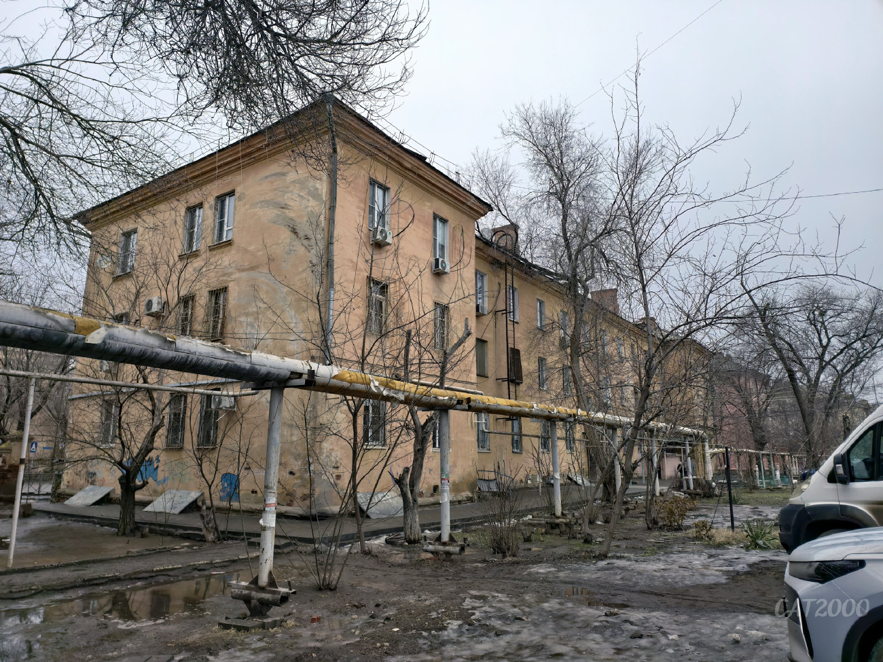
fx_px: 587
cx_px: 442
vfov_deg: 58.9
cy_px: 331
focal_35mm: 23
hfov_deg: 73.9
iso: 72
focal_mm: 6.54
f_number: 1.57
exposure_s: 1/1938
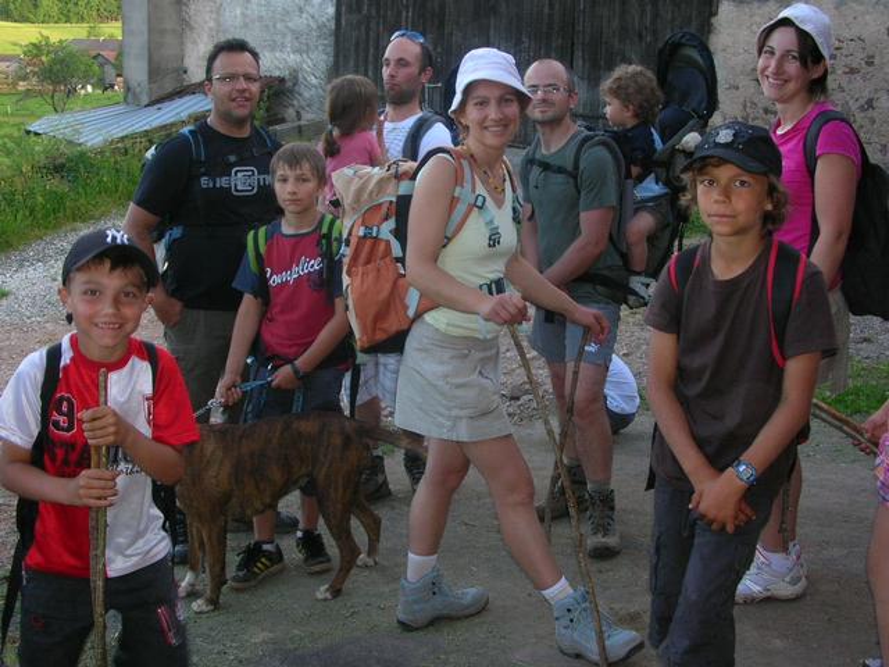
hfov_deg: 42.1
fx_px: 1156
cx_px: 444
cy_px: 334
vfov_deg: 32.2
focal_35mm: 45
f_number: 3.1
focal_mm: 7.5
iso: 62
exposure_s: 1/60.1
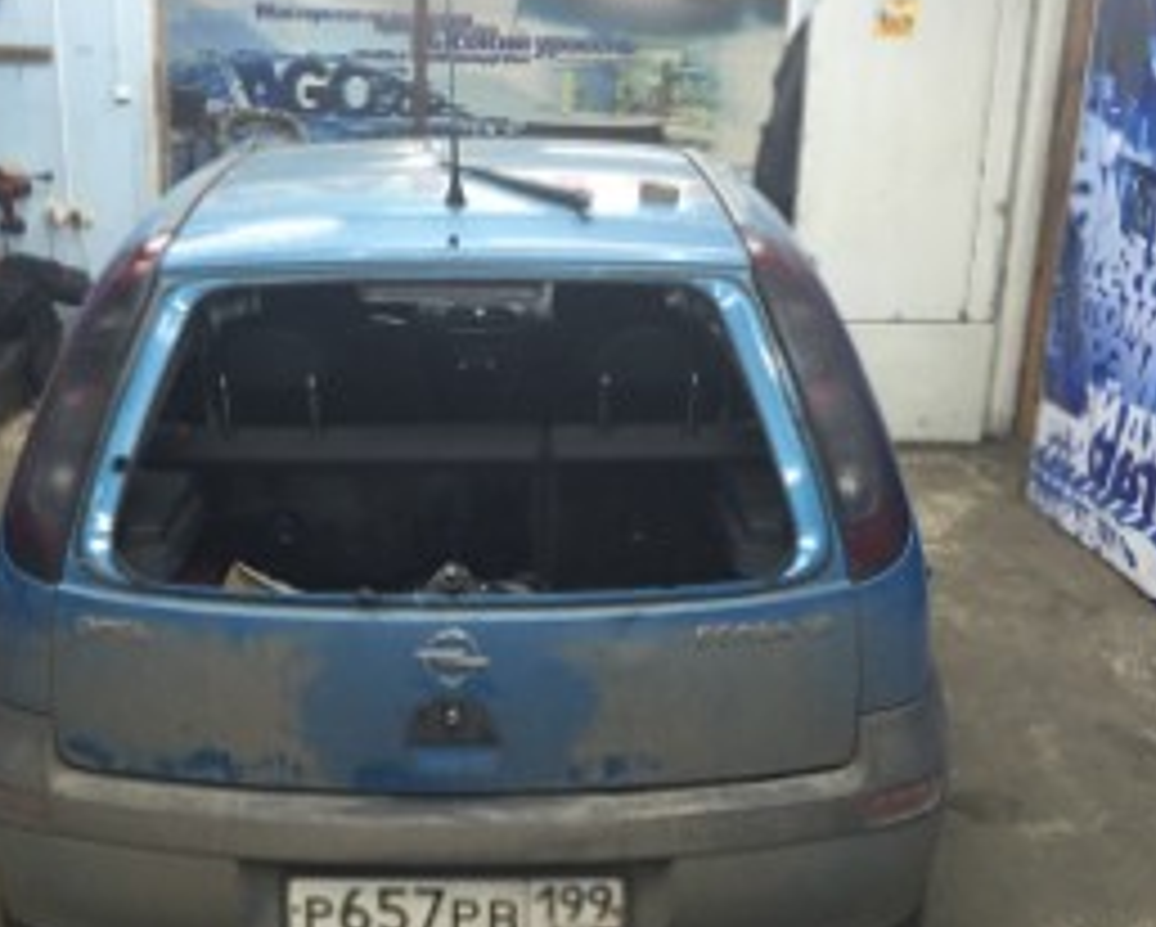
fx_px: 1507
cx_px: 454
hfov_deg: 41.8
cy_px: 540
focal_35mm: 44
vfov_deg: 34.1
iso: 200
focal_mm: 4.15
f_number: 2.2
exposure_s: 1/33
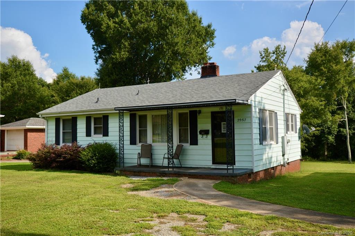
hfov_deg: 53.2
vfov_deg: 36.8
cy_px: 118
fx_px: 355
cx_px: 178
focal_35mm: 36
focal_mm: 24
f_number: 8
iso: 100
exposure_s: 1/250
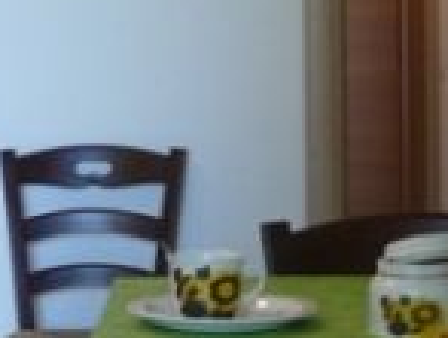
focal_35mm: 118
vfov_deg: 12.6
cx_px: 46
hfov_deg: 16.4
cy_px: 73
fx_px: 1531
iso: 125
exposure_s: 1/30
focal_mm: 4.6
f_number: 2.8
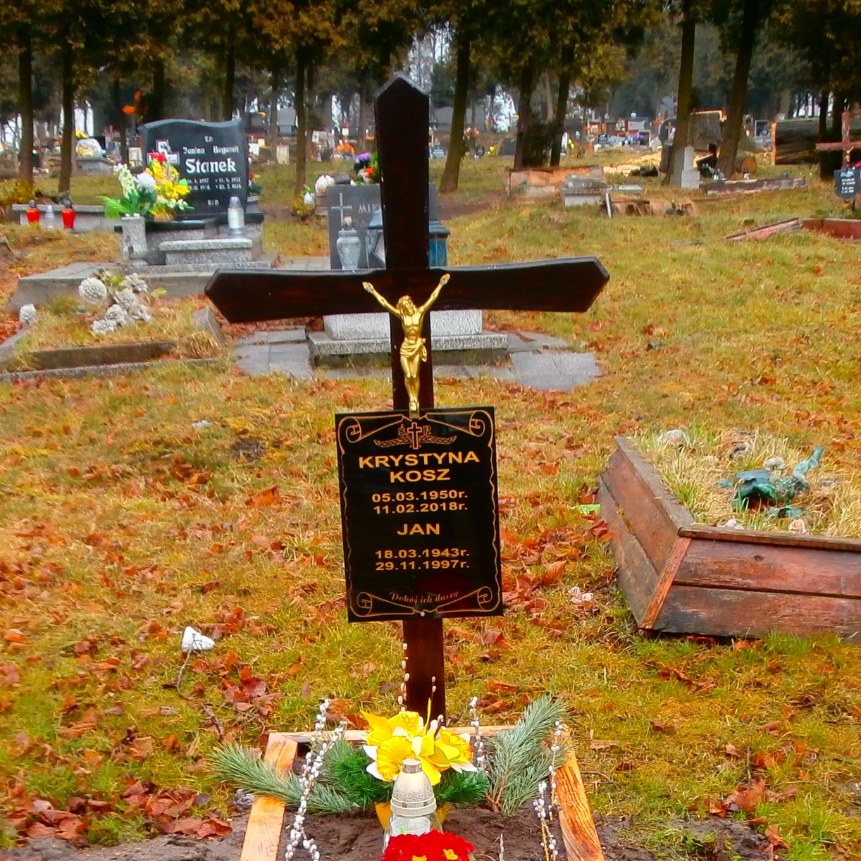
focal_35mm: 65
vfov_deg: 25.6
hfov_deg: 26.5
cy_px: 776
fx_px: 1829
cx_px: 431
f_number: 3.5
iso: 100
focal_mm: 5.36
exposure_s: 1/160
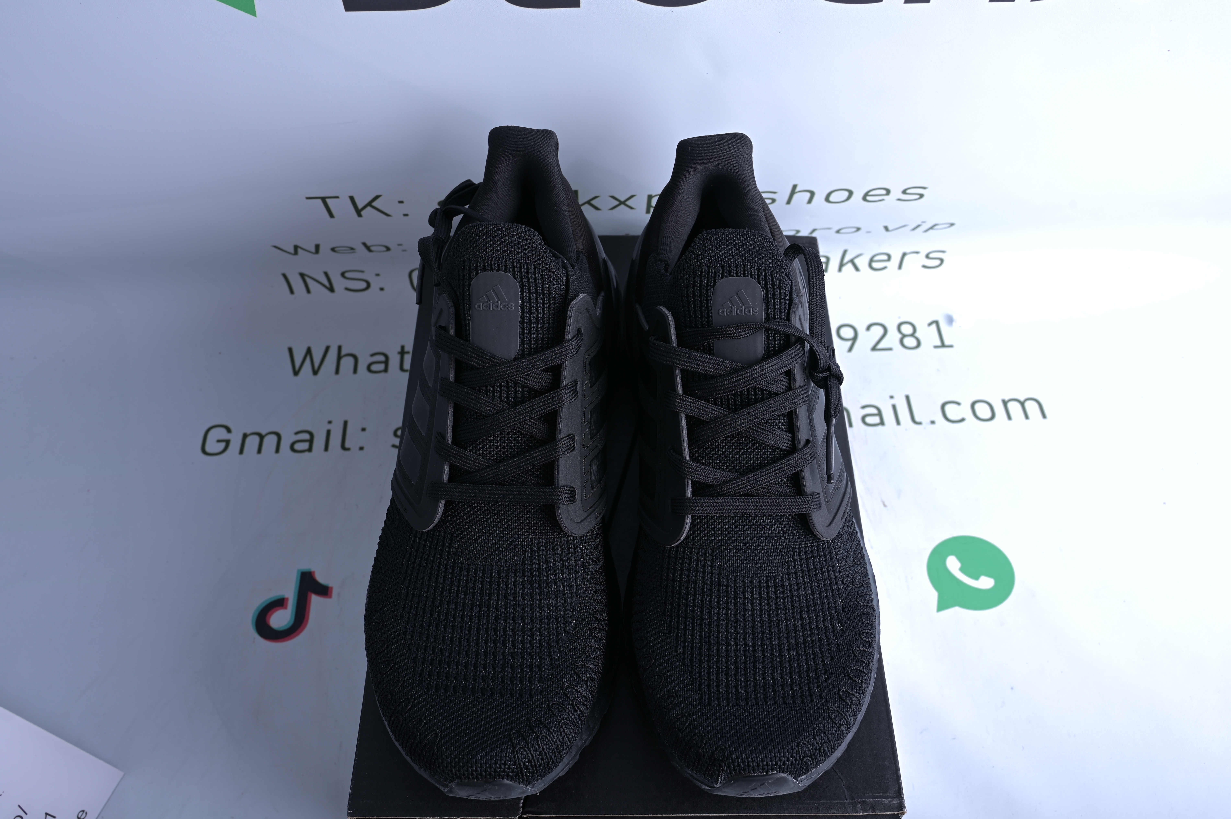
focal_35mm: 30
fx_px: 1025
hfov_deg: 62.0
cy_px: 410
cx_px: 616
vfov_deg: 43.6
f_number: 10
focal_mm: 30
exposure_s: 1/200
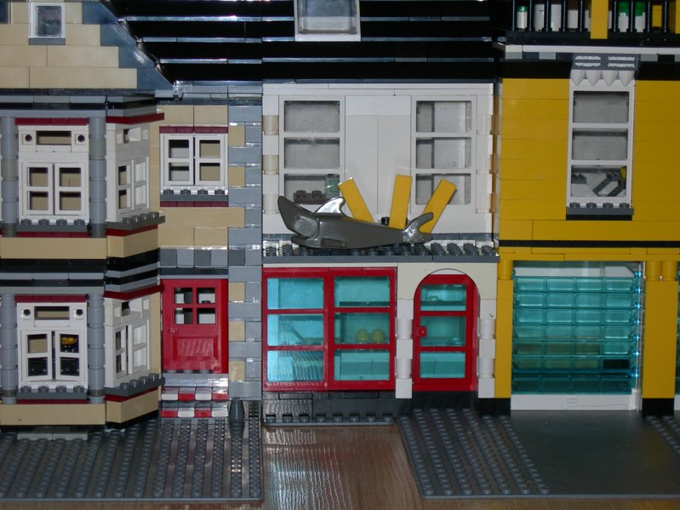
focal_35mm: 103
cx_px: 340
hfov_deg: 19.1
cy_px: 255
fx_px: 2023
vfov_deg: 14.4
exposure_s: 1/60.1
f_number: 4.6
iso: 50
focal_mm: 21.3
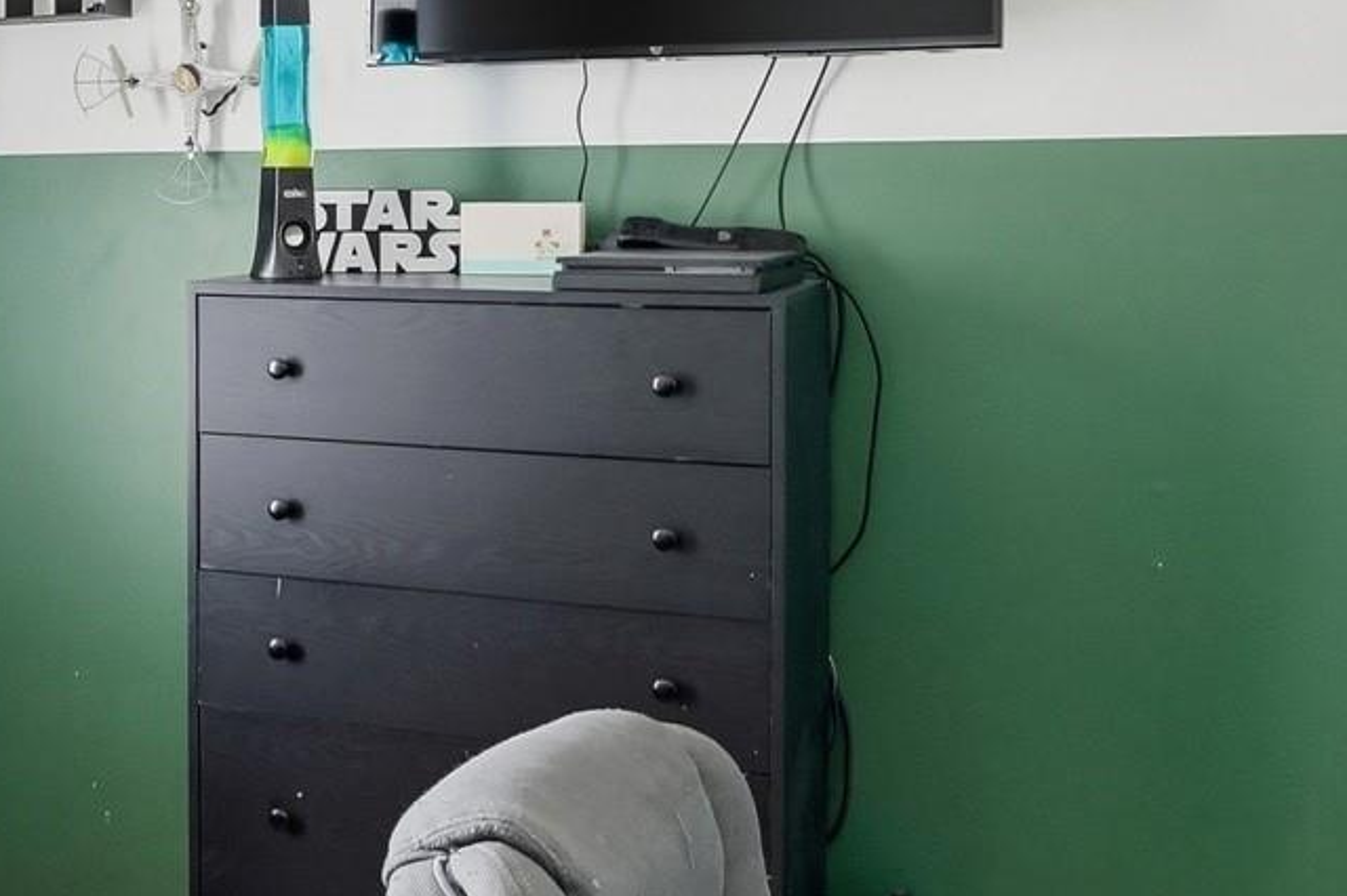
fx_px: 1870
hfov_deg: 36.7
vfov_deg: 26.4
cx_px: 91
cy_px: 149
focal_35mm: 50
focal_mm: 16
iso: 5000
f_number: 10
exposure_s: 1/640
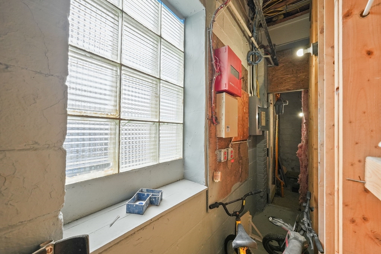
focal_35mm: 15
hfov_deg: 100.4
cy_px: 127
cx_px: 190
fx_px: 159
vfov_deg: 77.3
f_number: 6.3
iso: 500
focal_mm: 10
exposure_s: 1/80
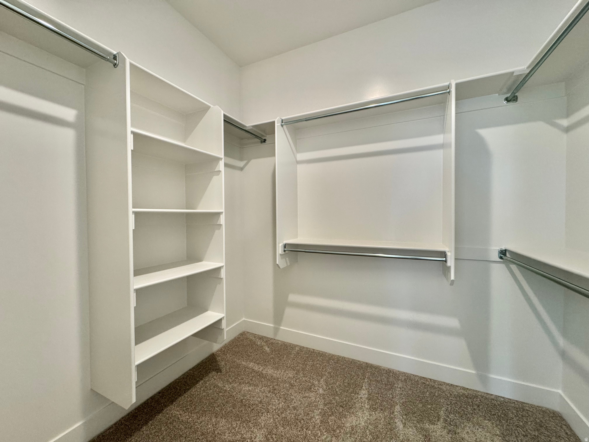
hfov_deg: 102.1
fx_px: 238
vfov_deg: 85.7
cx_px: 294
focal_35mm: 14
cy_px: 221
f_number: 2.2
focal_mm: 2.22
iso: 250
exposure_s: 1/120
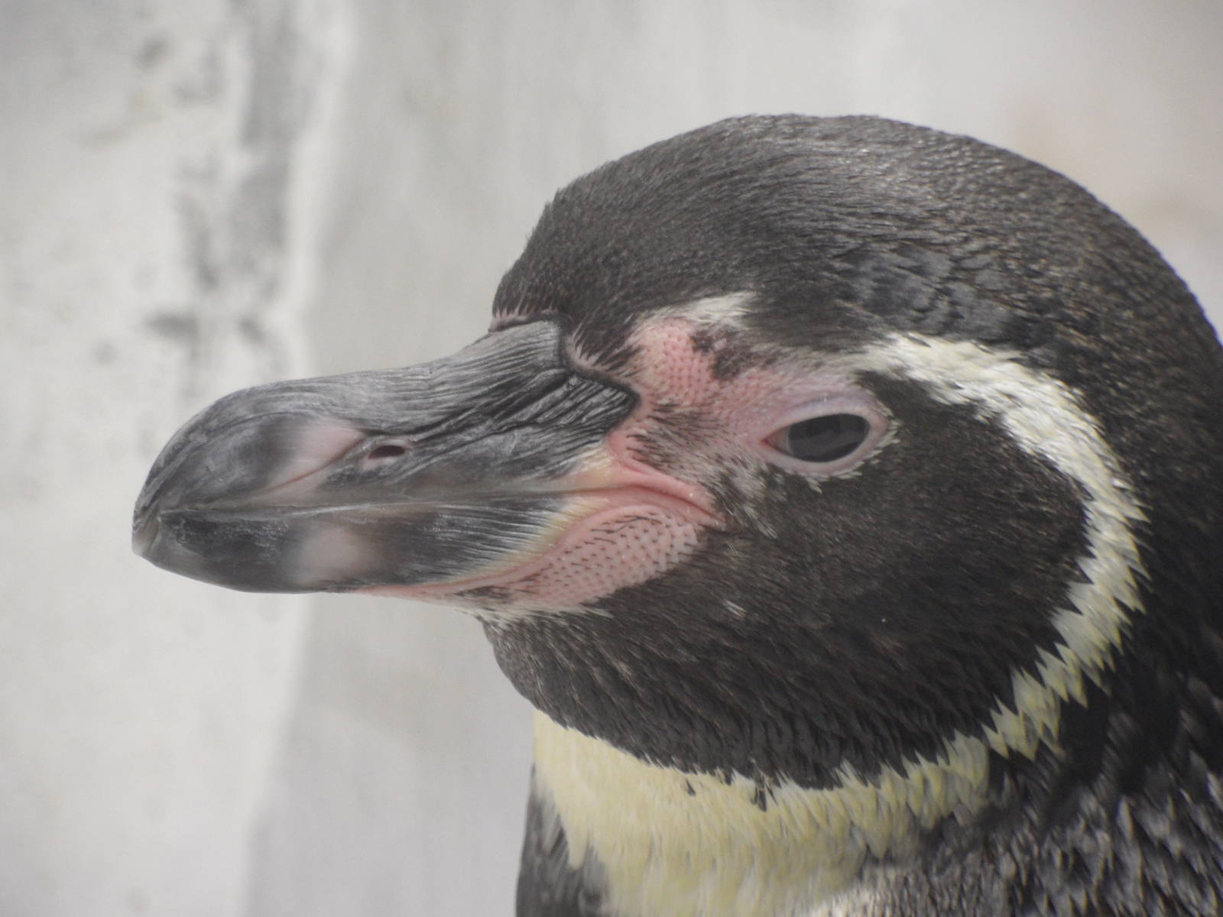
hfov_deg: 6.0
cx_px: 612
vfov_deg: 4.5
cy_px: 458
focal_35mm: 330
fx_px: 11659
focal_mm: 53.3
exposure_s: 1/15
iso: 200
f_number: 5.6
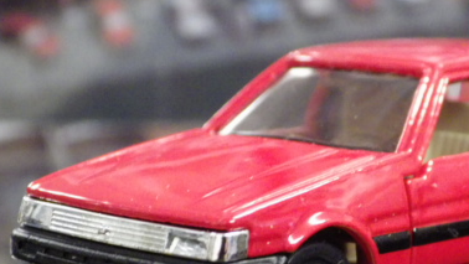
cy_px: 255
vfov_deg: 9.2
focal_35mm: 131
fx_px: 1630
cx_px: 340
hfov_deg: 16.3
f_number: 4.2
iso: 1000
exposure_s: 1/25
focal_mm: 12.8
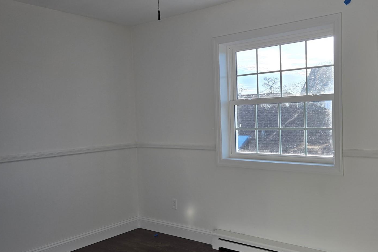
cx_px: 218
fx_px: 367
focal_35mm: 35
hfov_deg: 54.2
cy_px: 134
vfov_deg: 37.8
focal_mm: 5.4
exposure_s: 1/437
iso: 25
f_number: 1.8
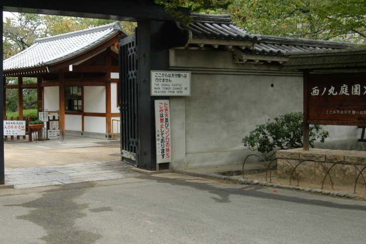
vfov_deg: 24.6
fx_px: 559
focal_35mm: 55
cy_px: 98
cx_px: 179
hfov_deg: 36.3
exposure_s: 1/125
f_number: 5.6
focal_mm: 24
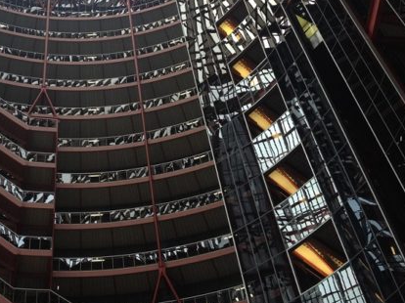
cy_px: 67
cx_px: 114
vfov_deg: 22.3
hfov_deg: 29.5
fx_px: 760
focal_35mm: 65
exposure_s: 1/40
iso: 50
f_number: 2.4
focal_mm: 4.28
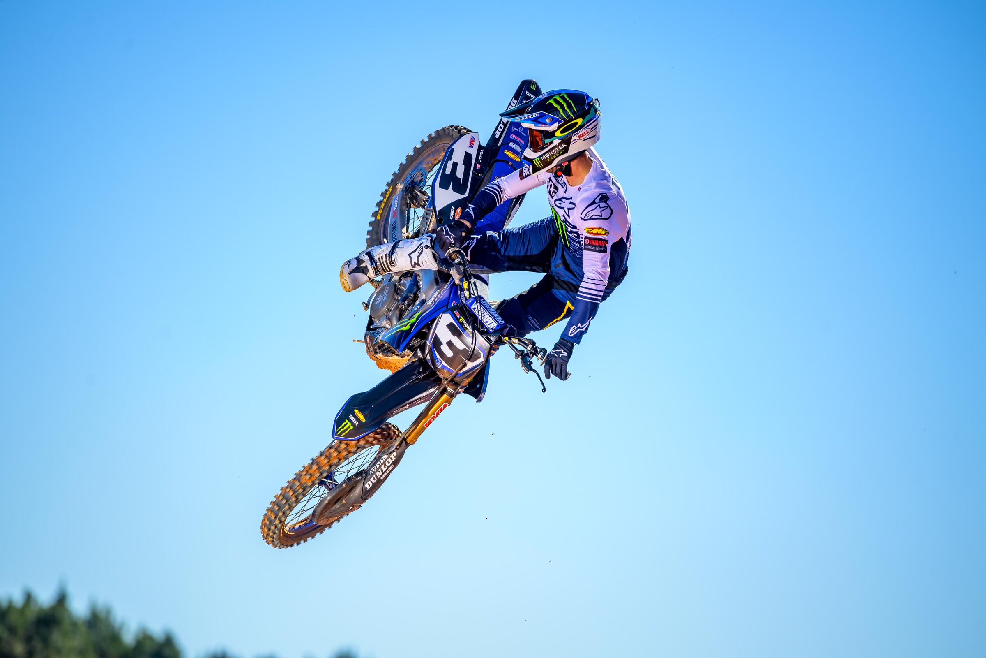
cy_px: 329
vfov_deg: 4.6
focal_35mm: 300
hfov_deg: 6.9
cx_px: 493
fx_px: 8216
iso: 100
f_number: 4
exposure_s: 1/1250
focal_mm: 300
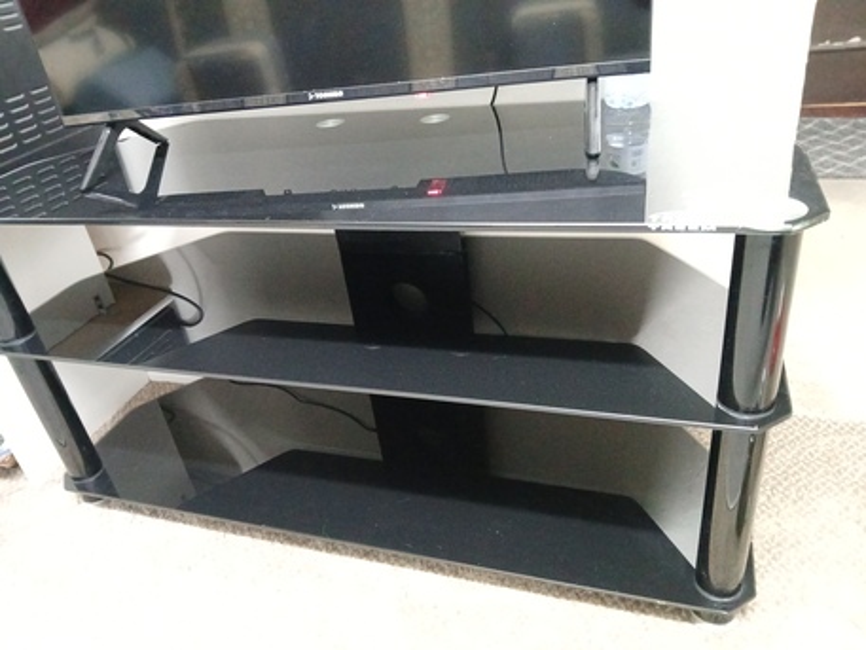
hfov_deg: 67.3
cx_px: 433
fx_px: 651
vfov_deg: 53.1
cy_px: 325
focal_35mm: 26
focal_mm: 3.98
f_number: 1.8
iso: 1250
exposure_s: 1/14.3
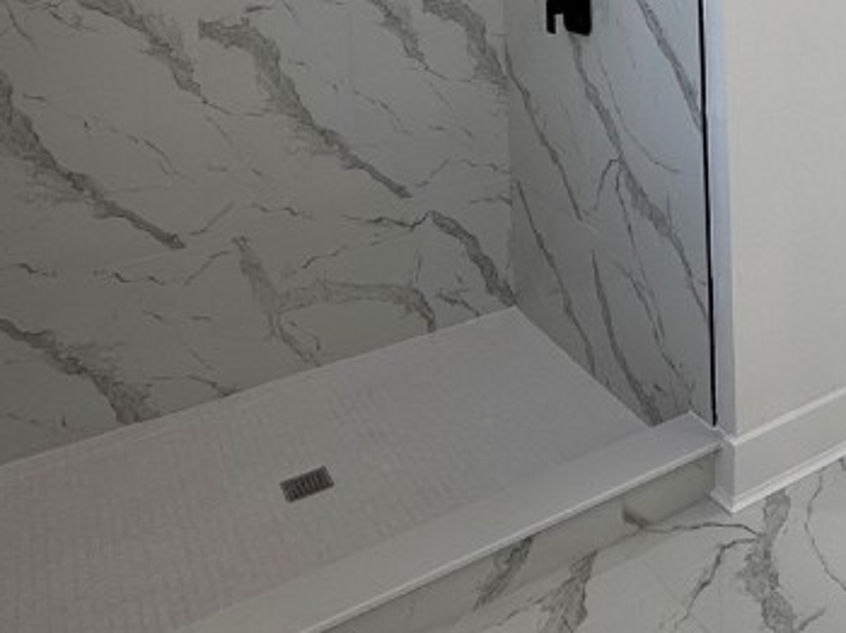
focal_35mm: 41
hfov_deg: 41.7
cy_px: -99
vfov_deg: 30.5
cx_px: 781
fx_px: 1001
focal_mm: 2.22
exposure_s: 1/120
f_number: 2.2
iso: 40
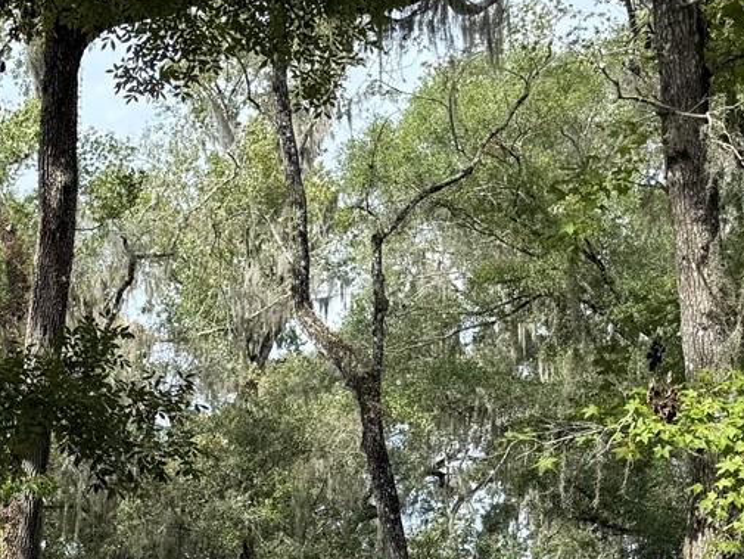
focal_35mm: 76
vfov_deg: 18.0
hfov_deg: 22.8
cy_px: 748
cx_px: -225
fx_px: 1634
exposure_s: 1/1230
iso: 80
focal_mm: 6.76
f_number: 1.78
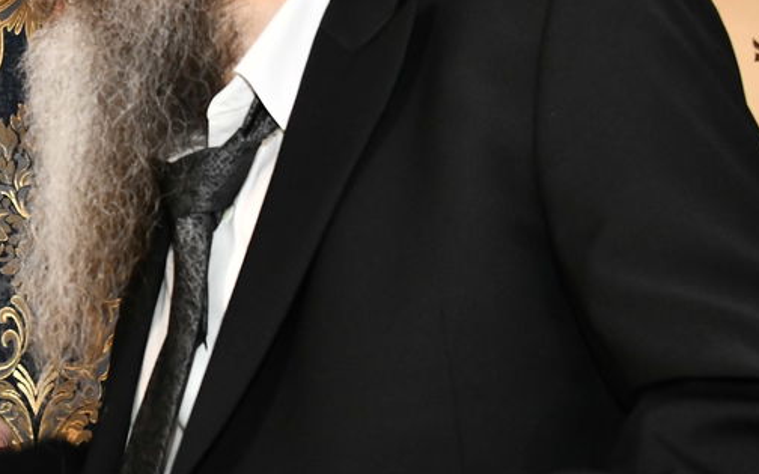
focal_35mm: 102
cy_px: 121
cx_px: 15
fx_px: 2110
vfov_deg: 12.8
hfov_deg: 19.8
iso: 2000
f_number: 5.6
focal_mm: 36
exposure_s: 1/100
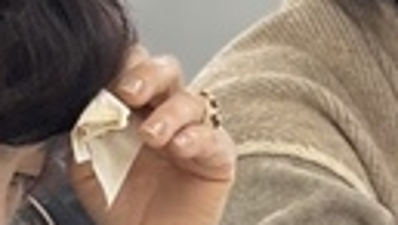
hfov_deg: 4.9
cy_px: 96
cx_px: 497
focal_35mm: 438
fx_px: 4629
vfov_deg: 2.8
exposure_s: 1/120
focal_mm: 5.96
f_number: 1.6
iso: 40
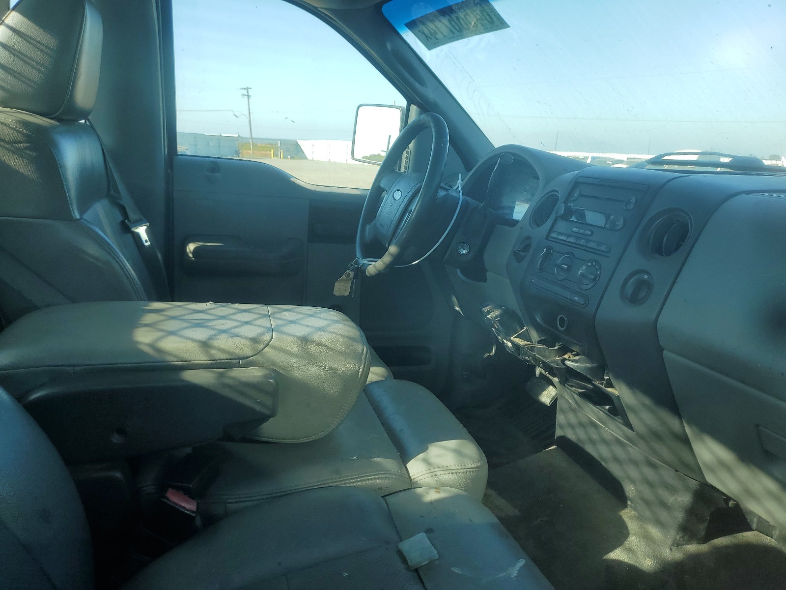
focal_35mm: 26
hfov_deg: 67.3
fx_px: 590
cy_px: 295
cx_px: 393
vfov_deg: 53.1
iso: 50
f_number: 1.5
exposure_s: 1/588
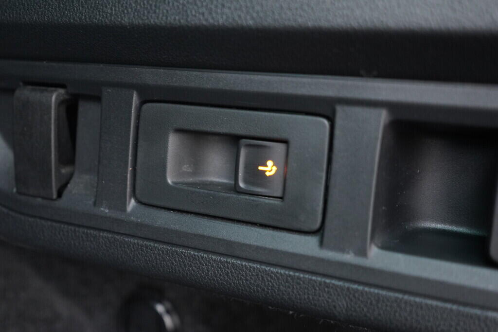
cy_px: 166
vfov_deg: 36.9
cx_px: 249
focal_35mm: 36
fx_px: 498
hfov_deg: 53.1
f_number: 2.8
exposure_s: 1/40
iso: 1250
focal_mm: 24
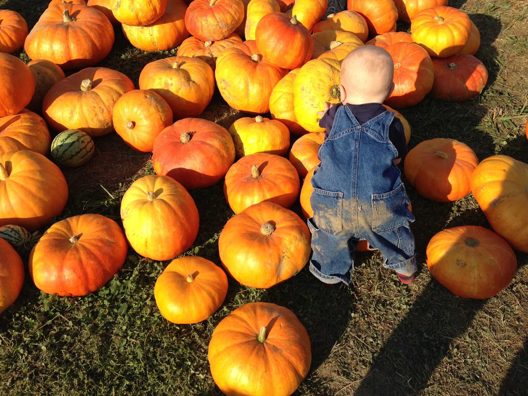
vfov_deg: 41.8
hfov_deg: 54.0
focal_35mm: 34
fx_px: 519
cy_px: 192
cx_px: 262
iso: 50
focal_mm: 4.13
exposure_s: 1/1232
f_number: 2.4
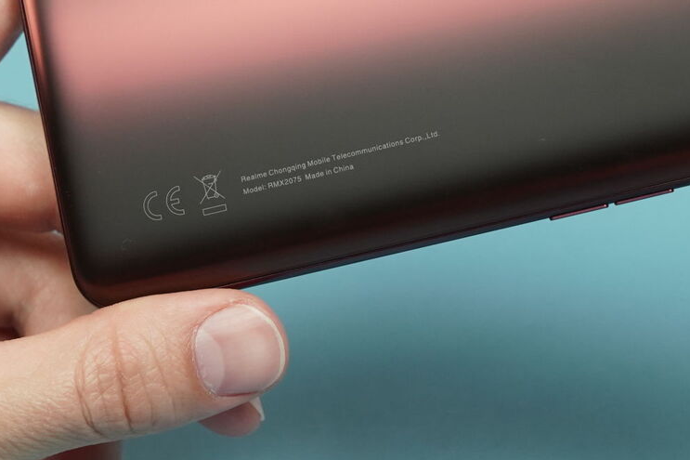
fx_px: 3468
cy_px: 22
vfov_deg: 7.6
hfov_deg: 11.4
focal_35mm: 181
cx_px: 412
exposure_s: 1/160
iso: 1250
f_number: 5.6
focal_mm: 70
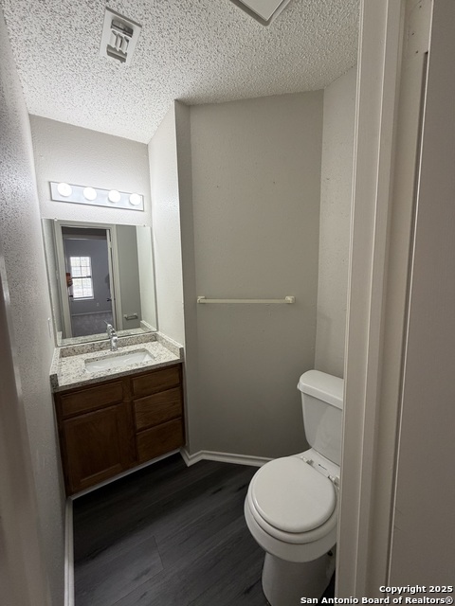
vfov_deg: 102.1
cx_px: 228
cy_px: 303
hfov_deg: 85.7
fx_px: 245
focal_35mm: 14
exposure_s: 1/60
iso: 200
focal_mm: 2.22
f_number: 2.2
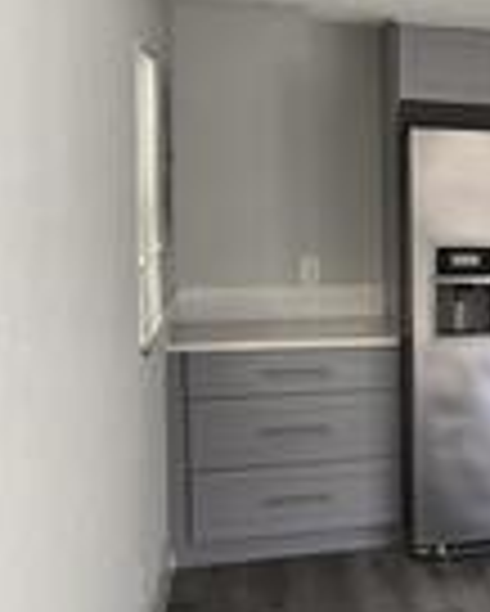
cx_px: 895
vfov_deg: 28.7
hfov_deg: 18.1
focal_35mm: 66
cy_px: 306
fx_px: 1195
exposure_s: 1/180
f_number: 1.8
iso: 50
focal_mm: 5.4
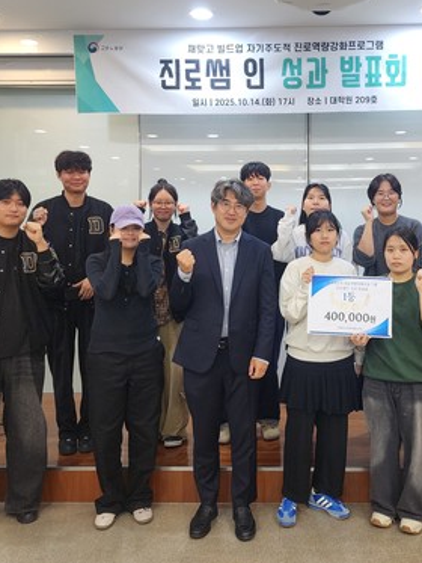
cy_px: 225
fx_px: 601
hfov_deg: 38.3
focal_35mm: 37
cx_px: 277
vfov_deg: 49.8
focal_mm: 6.4
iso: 250
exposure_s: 1/120
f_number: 1.8
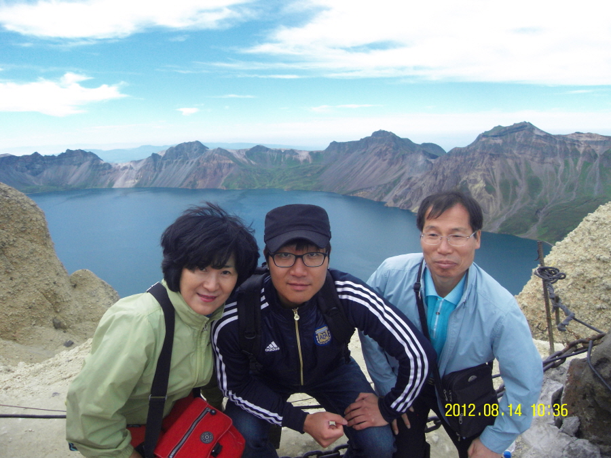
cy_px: 229
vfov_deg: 56.8
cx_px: 306
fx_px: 424
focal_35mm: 24
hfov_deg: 71.6
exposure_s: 1/320
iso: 200
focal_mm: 4.3
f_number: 7.3
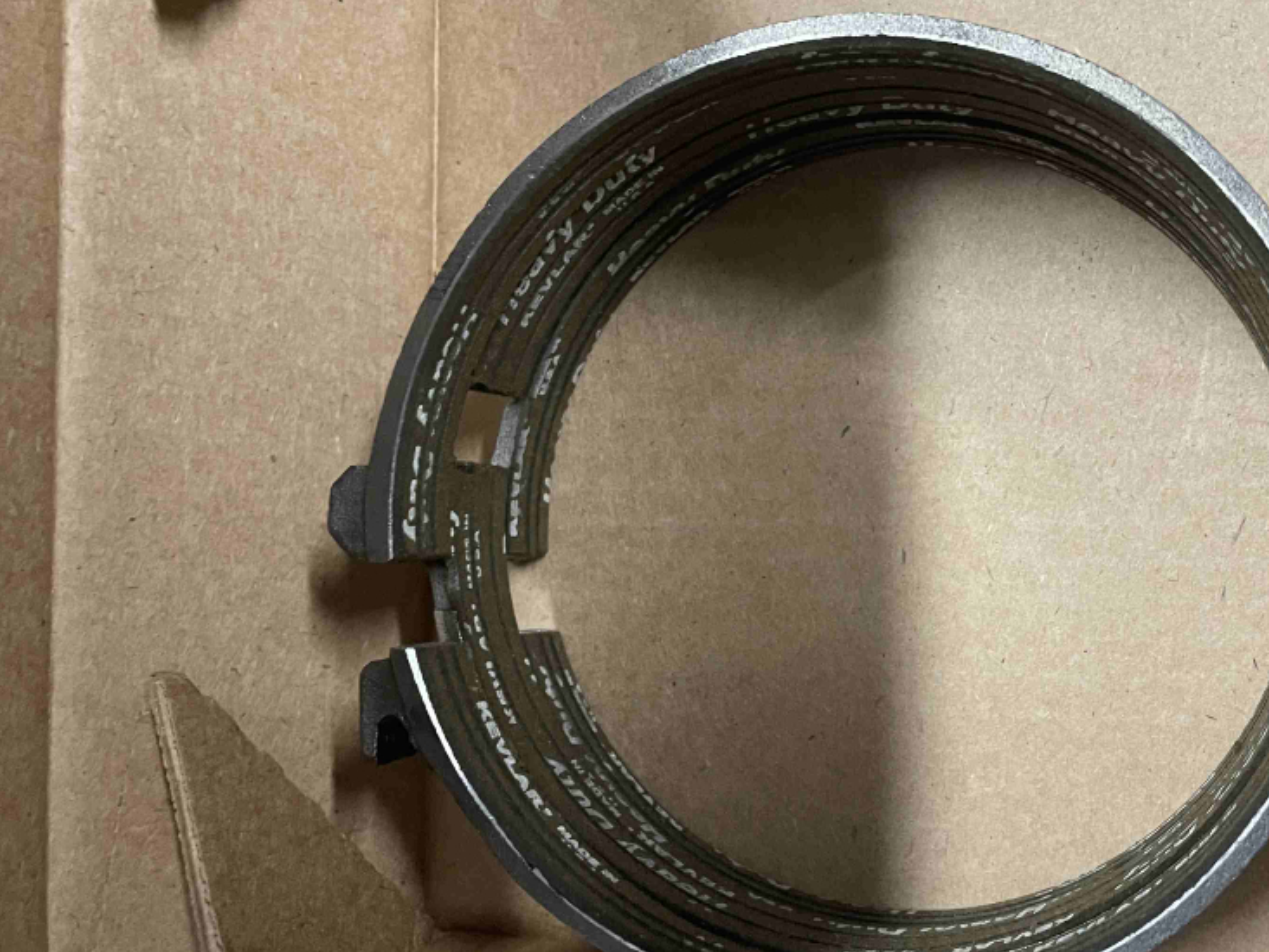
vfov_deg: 36.8
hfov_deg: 47.3
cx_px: 814
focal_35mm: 39
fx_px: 1430
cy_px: 515
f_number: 1.6
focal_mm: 4.2
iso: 320
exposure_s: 1/50
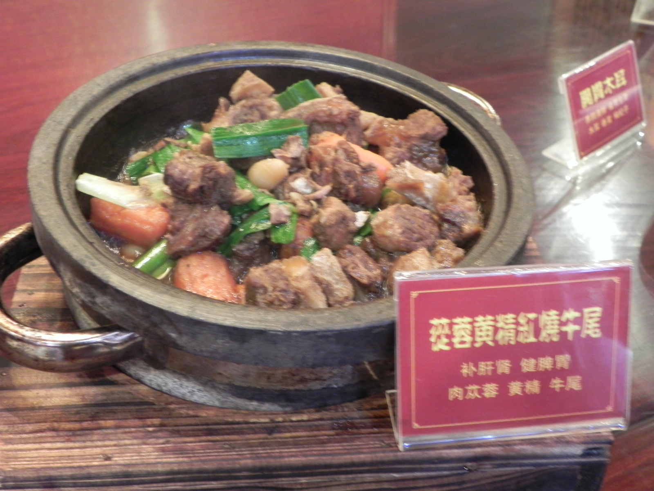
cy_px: 246
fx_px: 869
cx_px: 327
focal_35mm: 46
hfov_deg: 41.2
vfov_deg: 31.5
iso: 400
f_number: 3.2
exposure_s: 1/3.8
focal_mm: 8.2
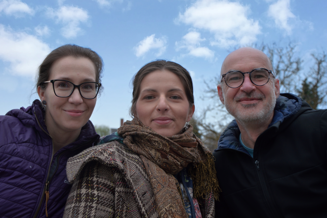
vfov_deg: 25.7
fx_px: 476
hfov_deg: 37.9
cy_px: 109
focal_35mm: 52
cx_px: 164
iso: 180
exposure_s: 1/125
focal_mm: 35
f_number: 5.6
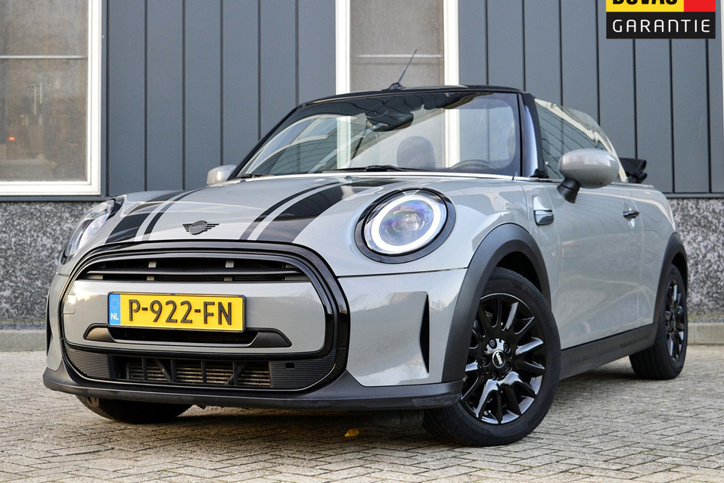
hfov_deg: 32.9
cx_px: 350
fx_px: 1227
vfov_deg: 22.3
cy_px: 231
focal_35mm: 61
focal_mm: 38
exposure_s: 1/60
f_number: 5.6
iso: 800
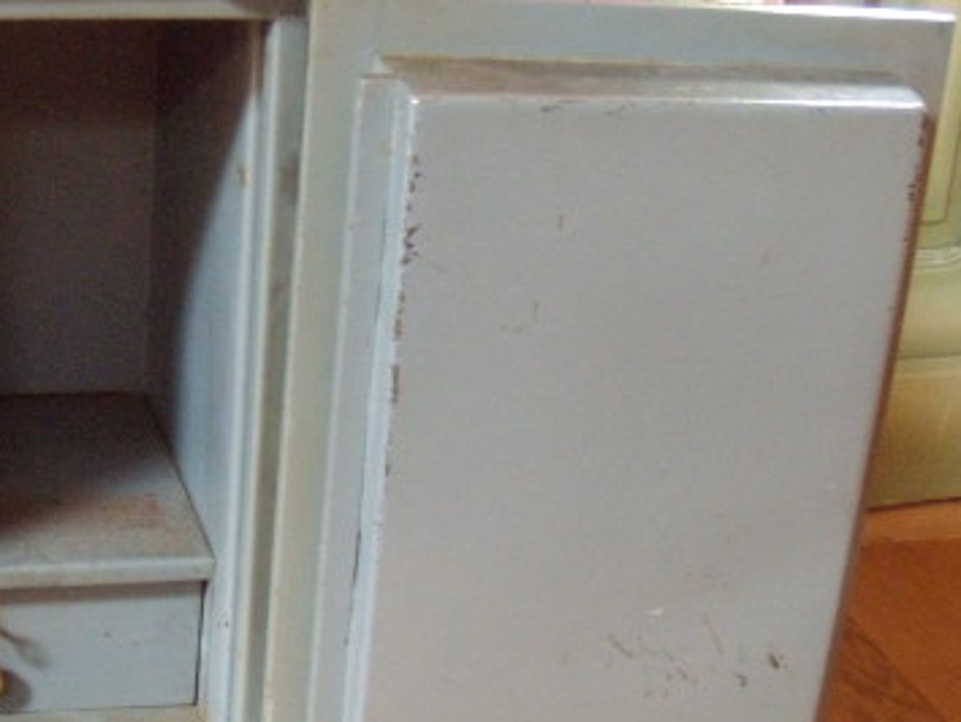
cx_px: 122
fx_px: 1806
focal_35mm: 65
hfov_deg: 28.8
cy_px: 391
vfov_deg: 22.6
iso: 500
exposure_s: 1/8
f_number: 3.6
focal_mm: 6.4
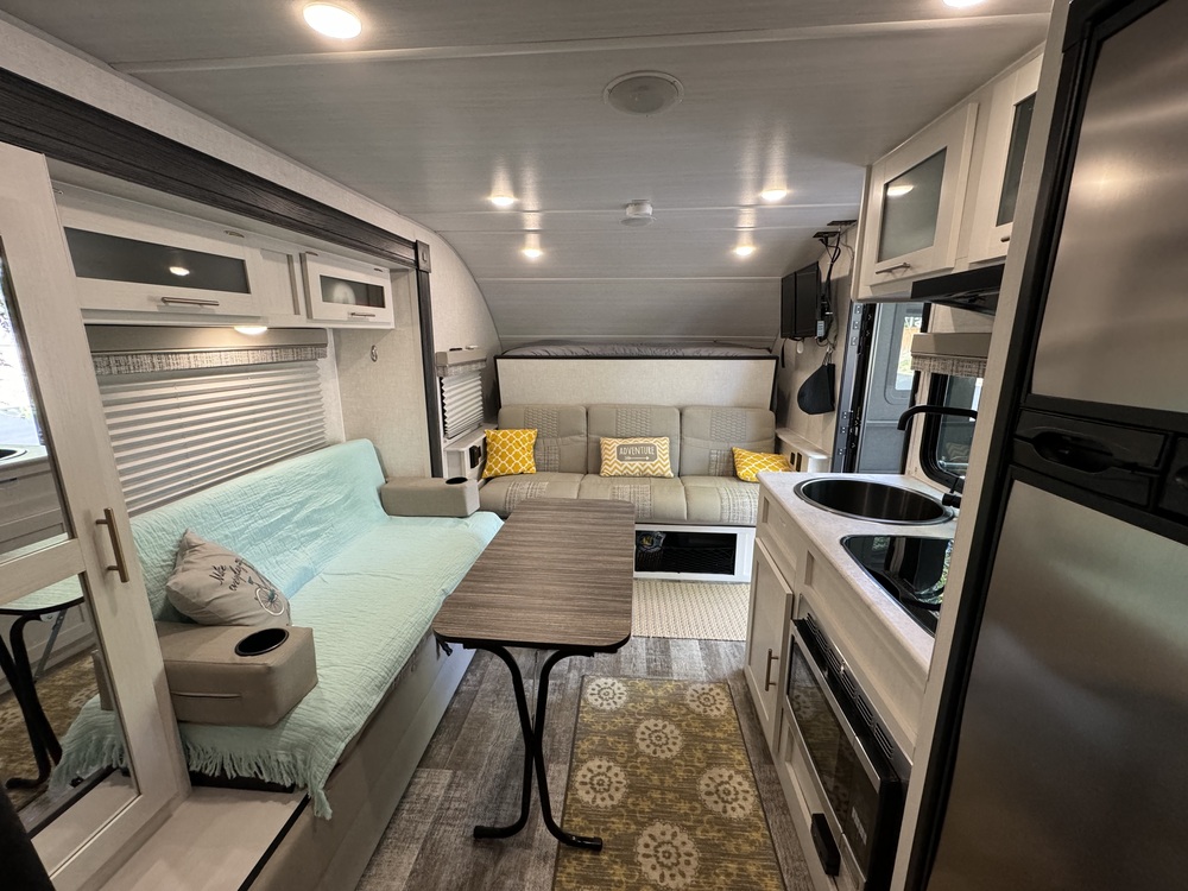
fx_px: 480
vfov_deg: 85.7
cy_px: 446
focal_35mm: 14
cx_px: 594
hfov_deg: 102.1
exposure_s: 1/99
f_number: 2.2
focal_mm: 2.22
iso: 320
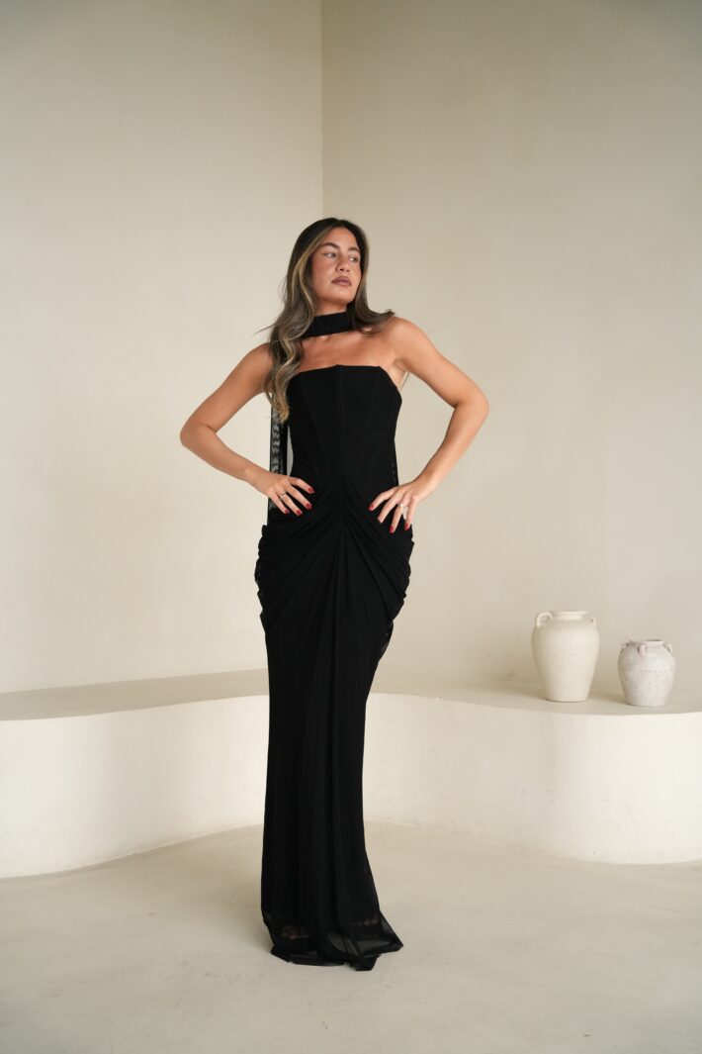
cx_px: 351
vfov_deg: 50.7
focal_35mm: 38
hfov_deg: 35.1
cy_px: 527
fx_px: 1111
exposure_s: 1/200
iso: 640
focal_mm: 38
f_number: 3.2
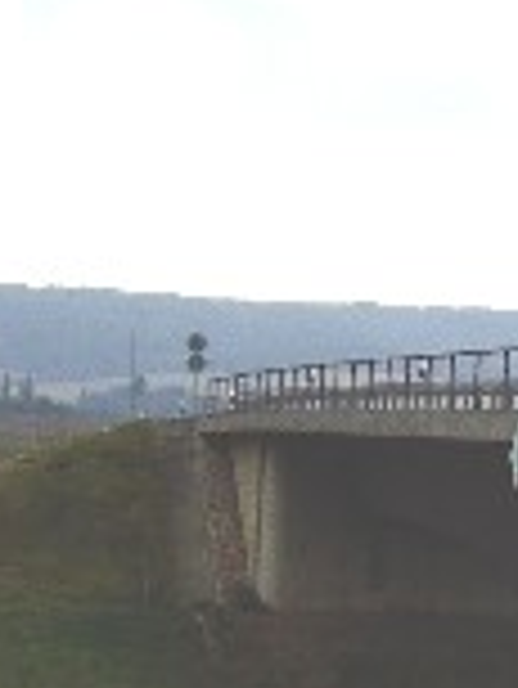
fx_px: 3646
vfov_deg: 10.7
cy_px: 733
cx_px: 597
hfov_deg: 8.1
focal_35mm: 183
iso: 50
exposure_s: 1/250
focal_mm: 7.6
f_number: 4.8
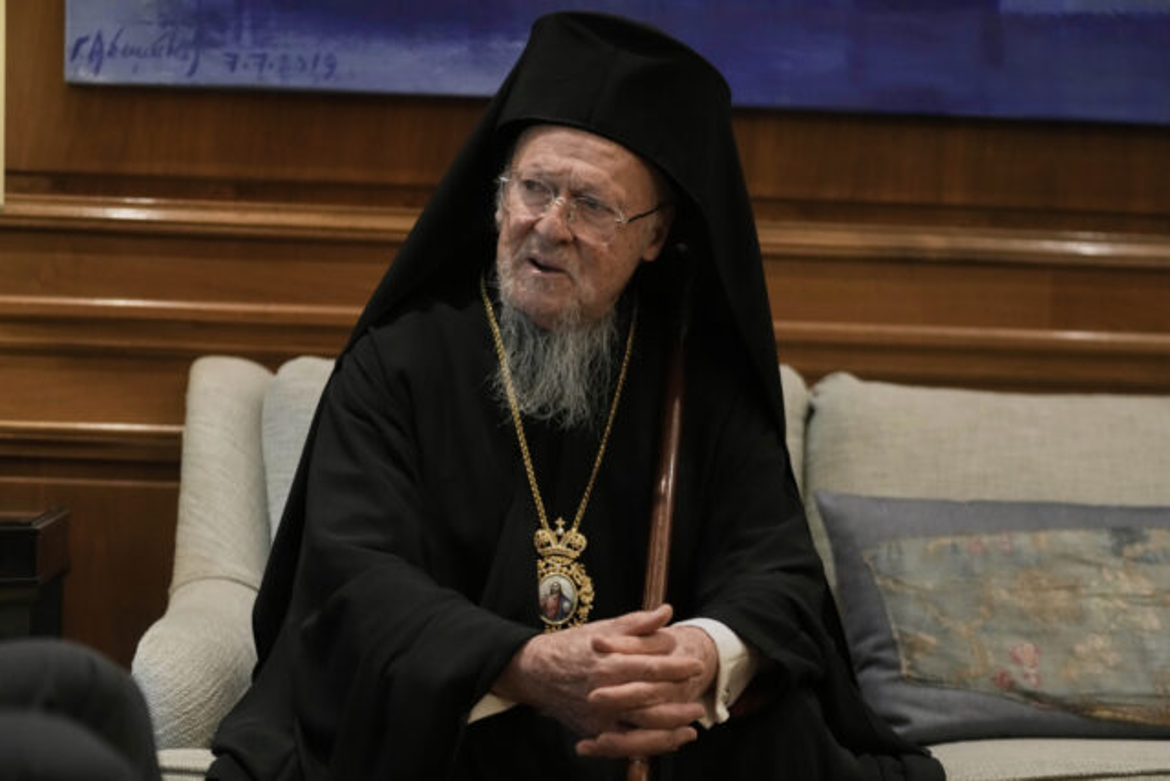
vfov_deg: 15.5
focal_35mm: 88
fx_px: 2860
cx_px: 585
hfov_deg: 23.1
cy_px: 390
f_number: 2.8
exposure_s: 1/400
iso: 3200
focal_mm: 88
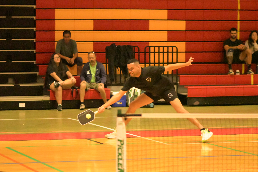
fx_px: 1175
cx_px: 130
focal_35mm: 164
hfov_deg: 12.5
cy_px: 88
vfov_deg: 8.4
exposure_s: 1/5000
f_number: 2.8
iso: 45600
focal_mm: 105
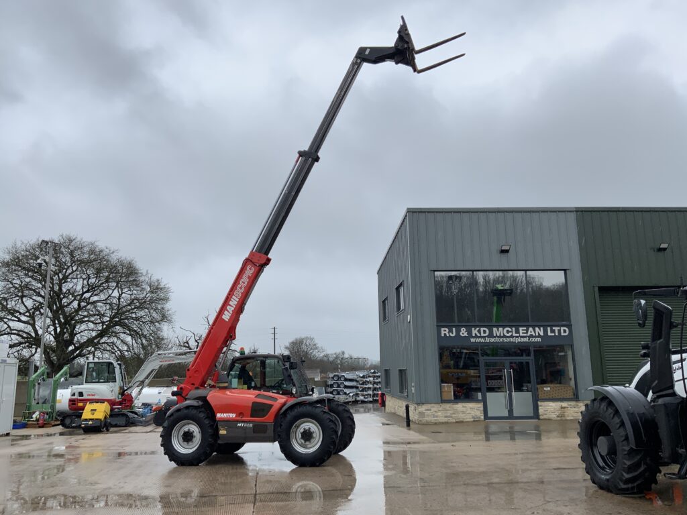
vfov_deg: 48.2
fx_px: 576
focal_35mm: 29
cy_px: 258
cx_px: 344
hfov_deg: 61.7
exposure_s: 1/307
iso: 16
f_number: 1.8
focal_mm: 3
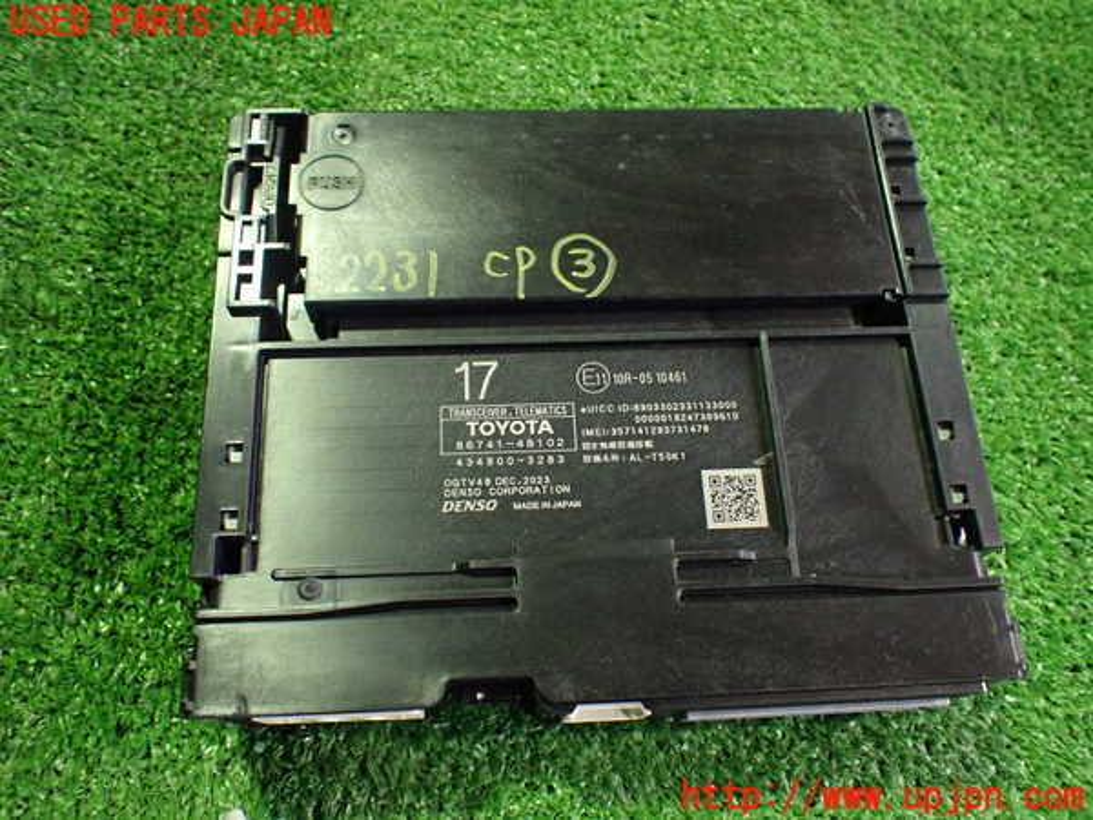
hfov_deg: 60.0
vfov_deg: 46.8
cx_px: 546
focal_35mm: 30
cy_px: 410
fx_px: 947
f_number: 2.3
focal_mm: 5.4
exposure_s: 1/50
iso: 800
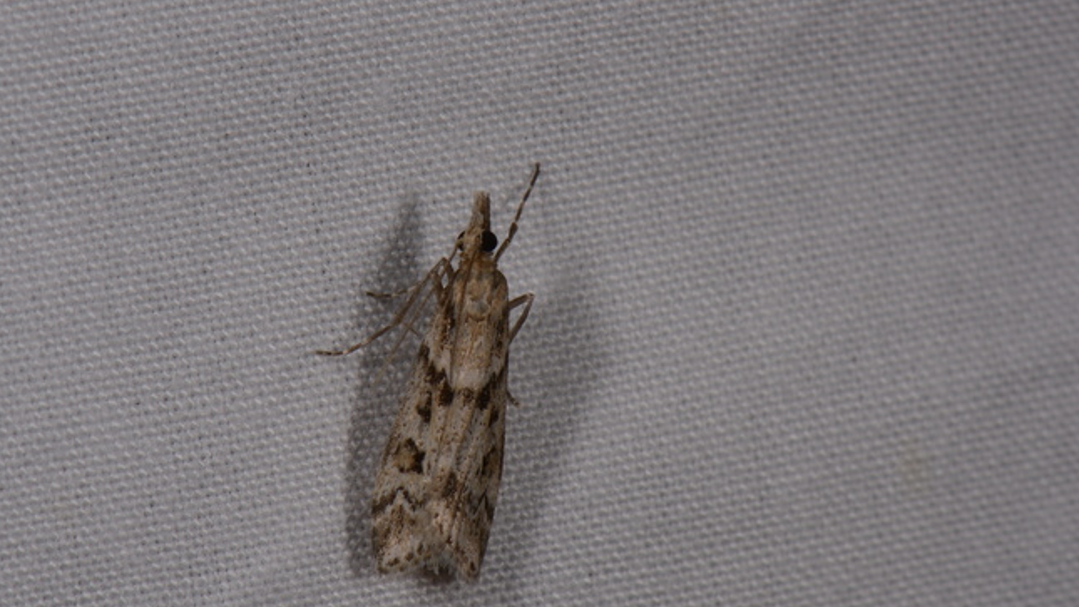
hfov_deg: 13.1
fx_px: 4682
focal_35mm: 164
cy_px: 286
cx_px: 514
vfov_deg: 7.4
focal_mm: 85
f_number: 25
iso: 100
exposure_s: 1/60
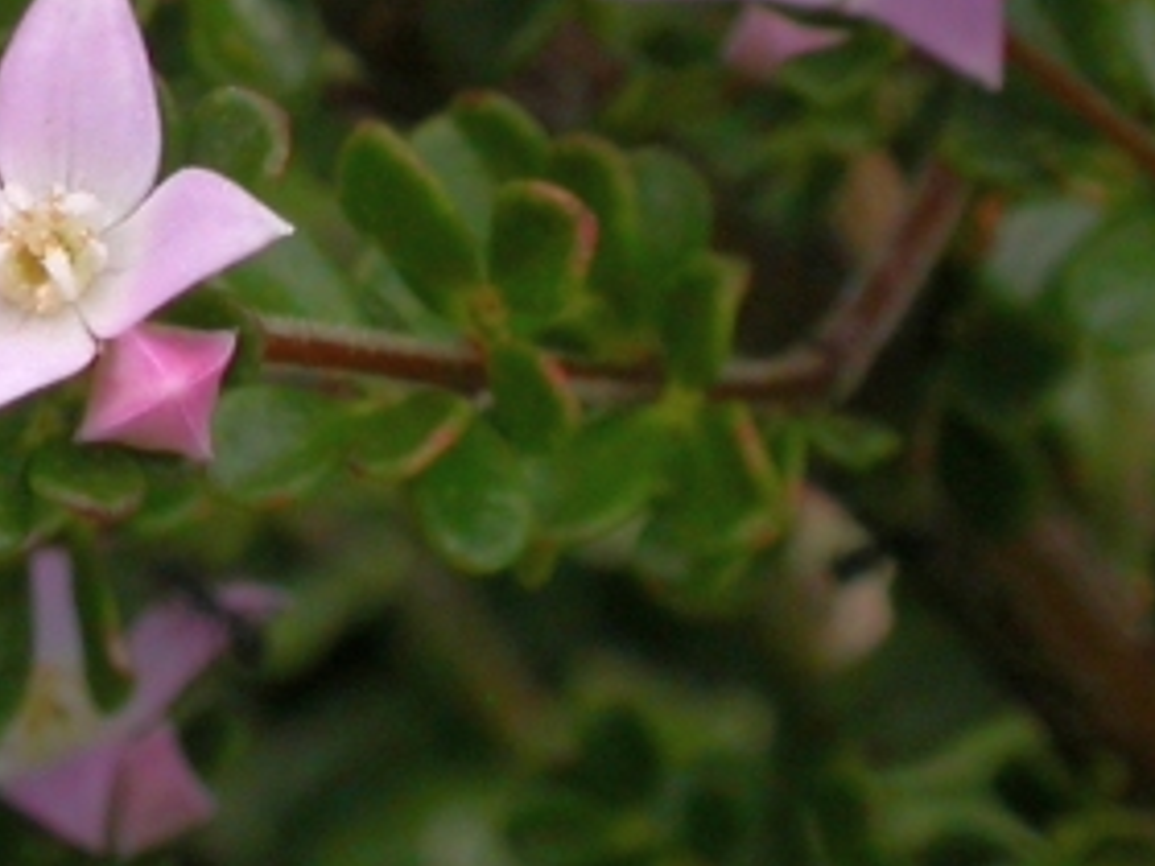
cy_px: 342
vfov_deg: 3.7
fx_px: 13313
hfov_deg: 4.9
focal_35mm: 399
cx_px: -285
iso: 100
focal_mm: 22.6
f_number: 8.4
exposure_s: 1/107
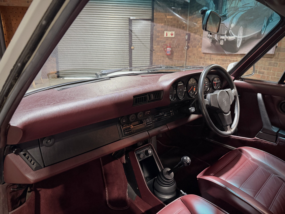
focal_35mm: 24
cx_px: 142
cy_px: 107
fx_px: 198
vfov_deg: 56.8
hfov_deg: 71.6
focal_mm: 6.76
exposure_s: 1/33
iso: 640
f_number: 1.78
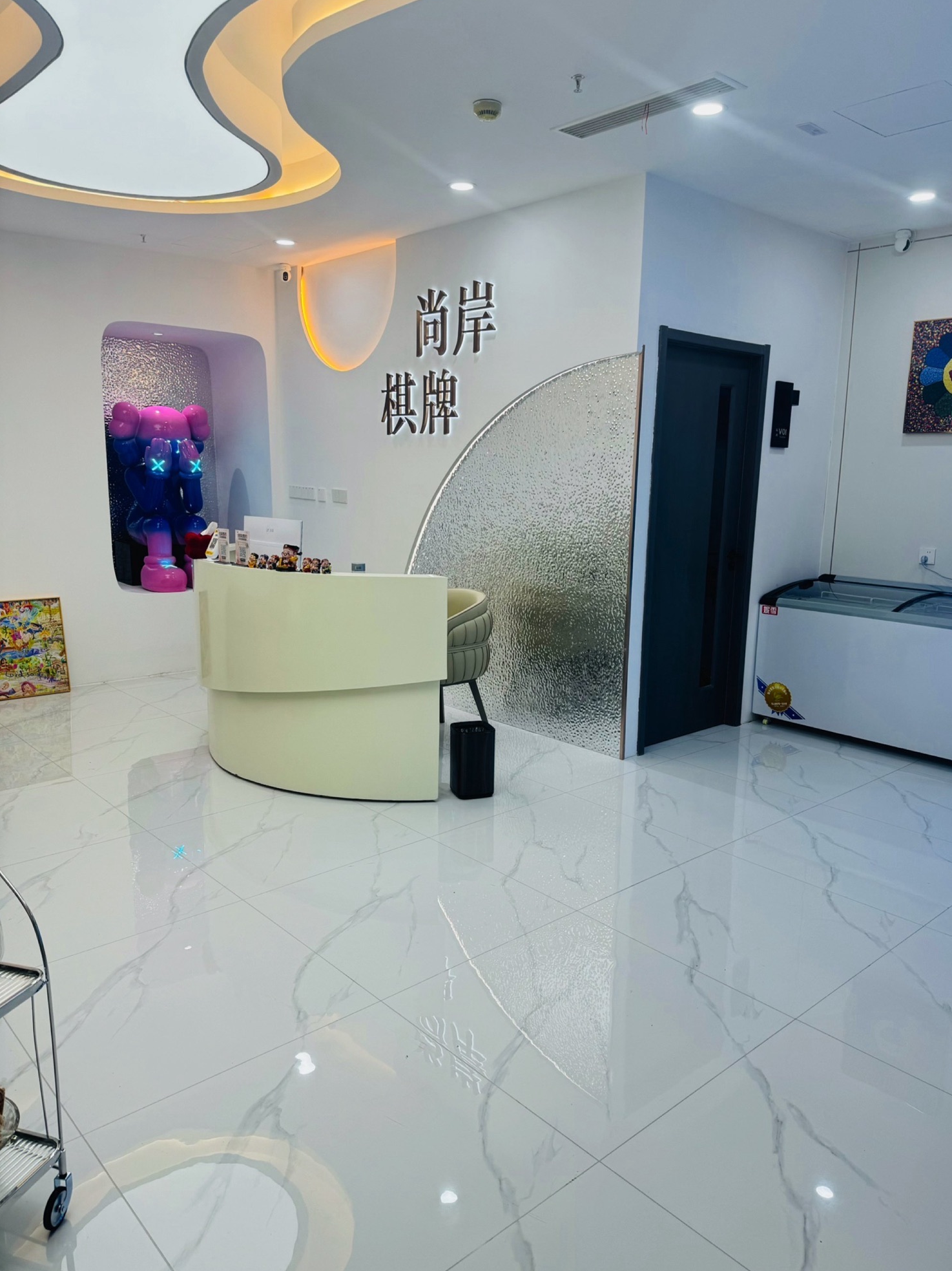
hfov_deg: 54.9
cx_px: 494
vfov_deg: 69.4
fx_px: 917
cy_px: 644
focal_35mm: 25
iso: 64
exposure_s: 1/164
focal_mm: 6.76
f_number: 1.78
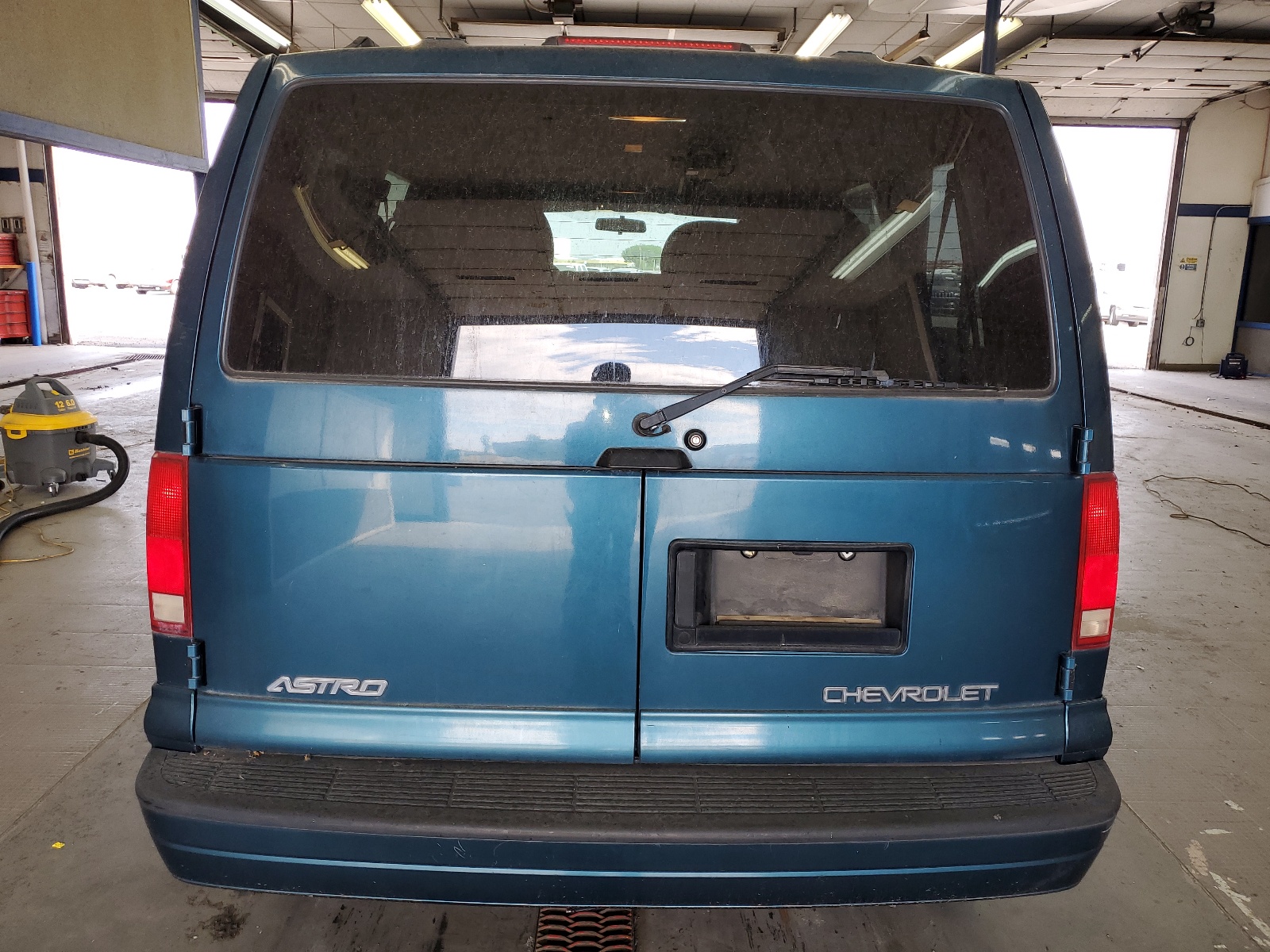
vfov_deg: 53.1
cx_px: 635
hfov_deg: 67.3
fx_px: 954
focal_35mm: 26
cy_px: 476
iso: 50
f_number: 1.5
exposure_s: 1/169
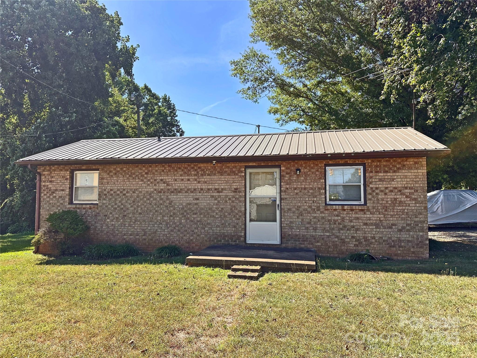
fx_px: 331
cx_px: 238
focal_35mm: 24
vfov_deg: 56.8
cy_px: 179
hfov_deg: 71.6
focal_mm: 6.86
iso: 80
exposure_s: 1/2469
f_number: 1.78
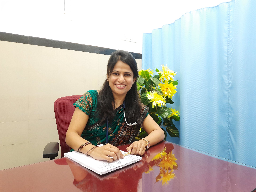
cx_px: 128
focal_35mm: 24
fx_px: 177
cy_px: 96
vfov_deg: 56.8
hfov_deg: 71.6
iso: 250
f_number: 1.8
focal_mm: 5.23
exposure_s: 1/50
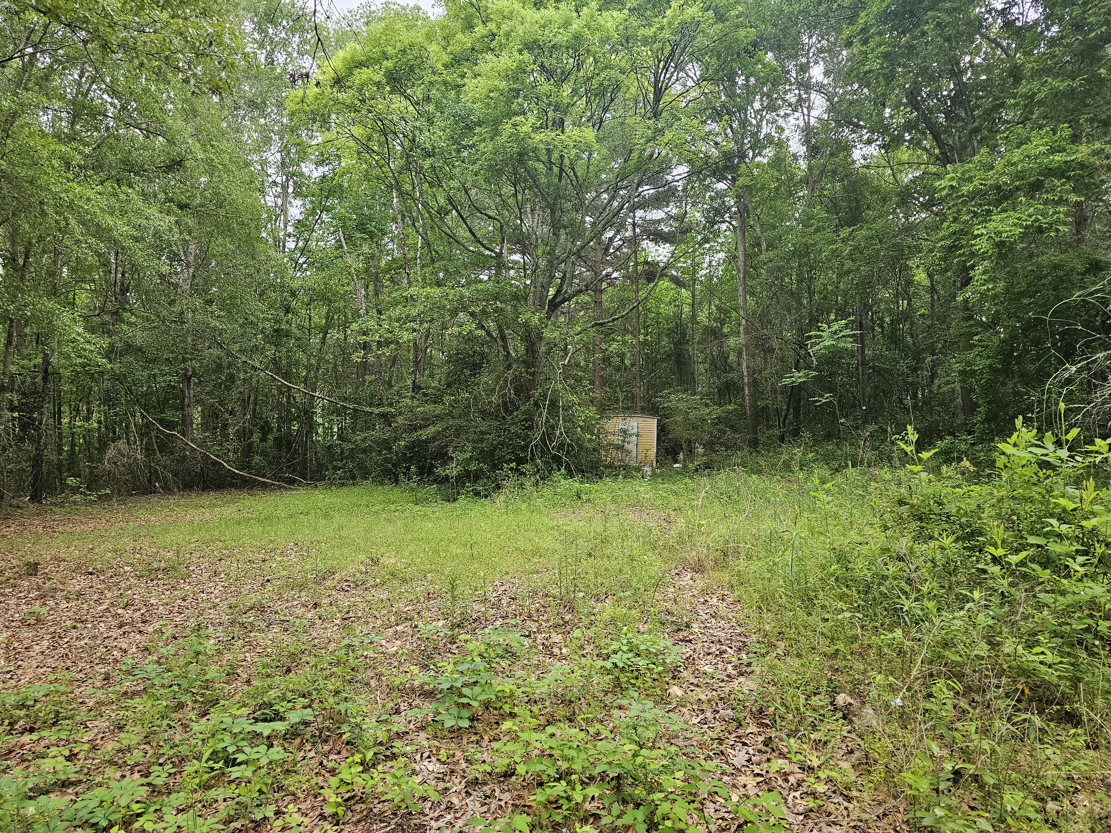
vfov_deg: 58.9
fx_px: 738
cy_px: 416
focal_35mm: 23
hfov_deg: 73.9
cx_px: 556
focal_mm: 6.3
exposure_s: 1/180
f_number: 1.7
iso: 160
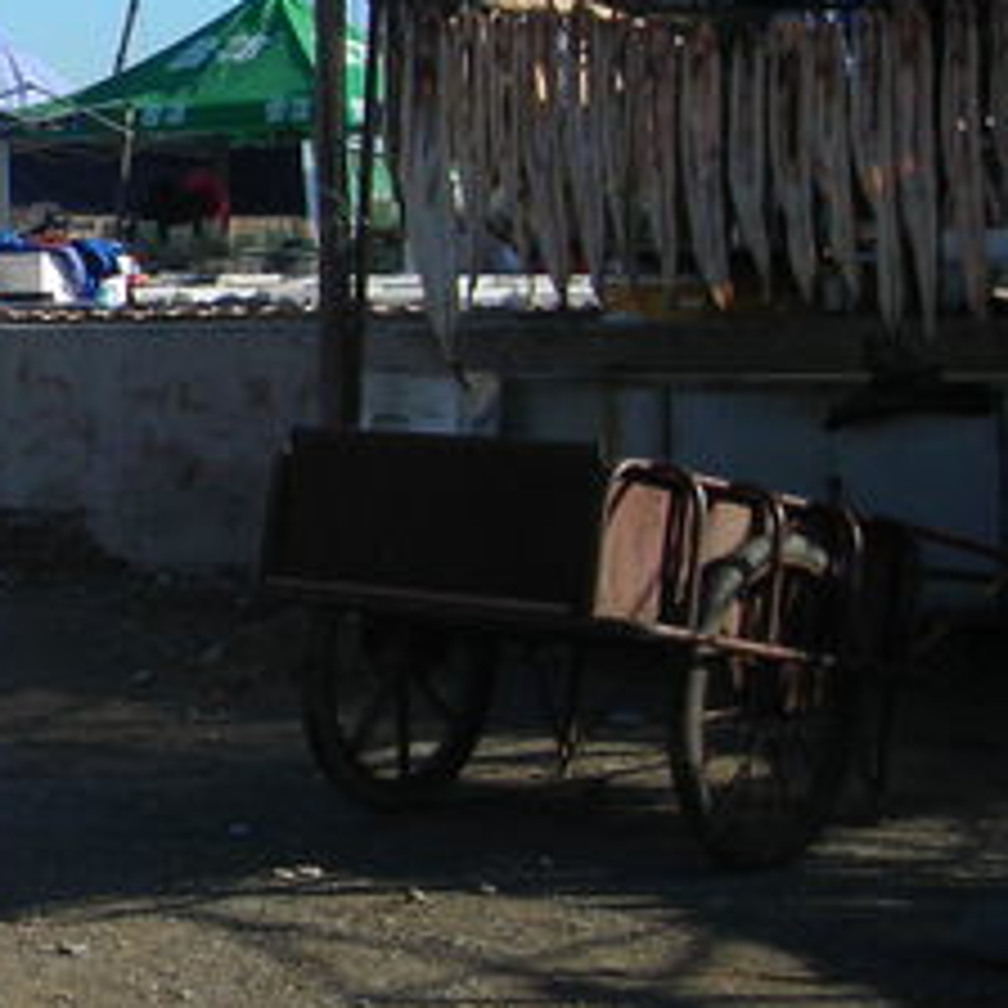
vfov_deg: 16.4
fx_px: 3459
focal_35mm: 105
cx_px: -500
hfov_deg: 15.3
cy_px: 160
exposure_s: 1/155
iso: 50
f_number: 6.4
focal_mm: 6.3
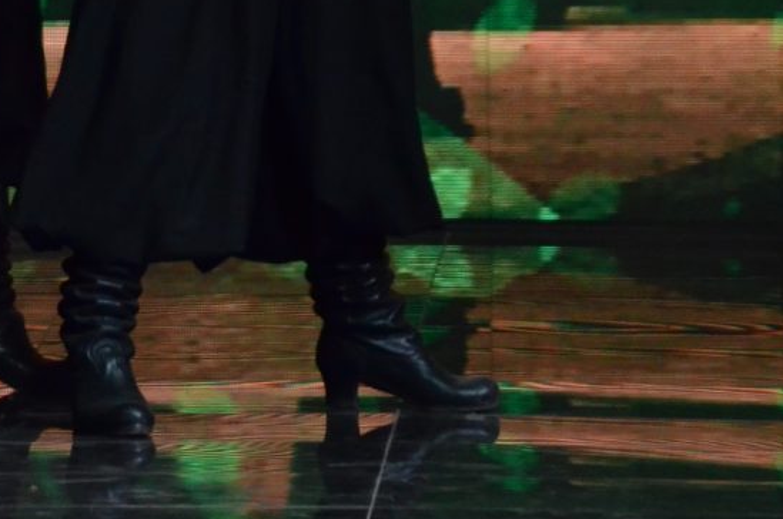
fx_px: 16389
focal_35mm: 755
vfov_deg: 1.8
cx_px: -638
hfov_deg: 2.7
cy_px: -328
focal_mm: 135
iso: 1250
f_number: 5
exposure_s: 1/160
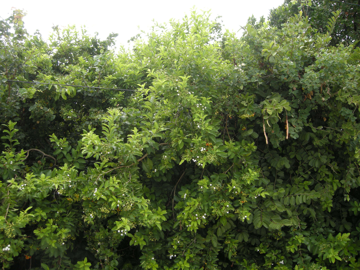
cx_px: 180
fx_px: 364
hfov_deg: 52.6
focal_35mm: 35
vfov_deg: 40.7
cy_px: 135
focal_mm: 7.5
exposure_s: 1/121
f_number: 3.8
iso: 64
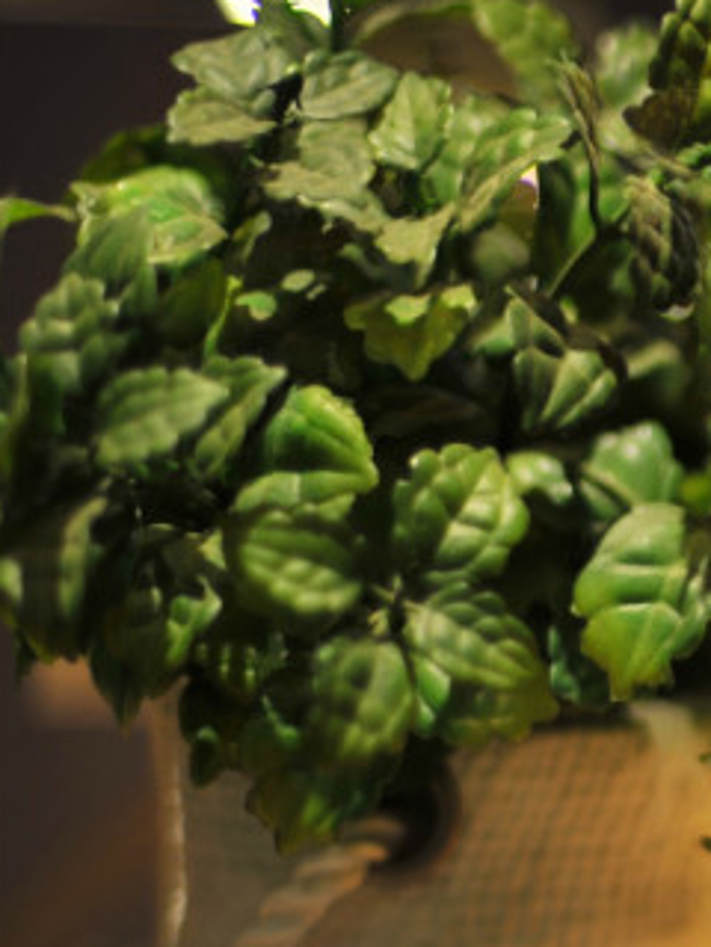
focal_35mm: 150
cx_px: 1469
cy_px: 519
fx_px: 4108
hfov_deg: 9.2
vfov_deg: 13.2
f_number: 1.4
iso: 200
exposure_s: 1/160
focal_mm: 50
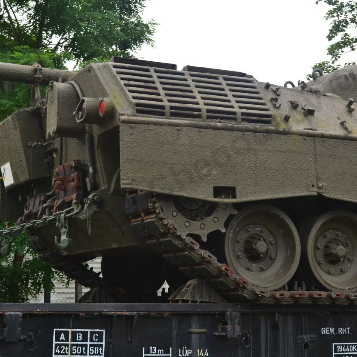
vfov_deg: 24.7
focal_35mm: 70
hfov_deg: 24.7
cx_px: 182
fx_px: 817
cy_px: 177
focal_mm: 36
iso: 400
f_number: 10
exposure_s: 1/200
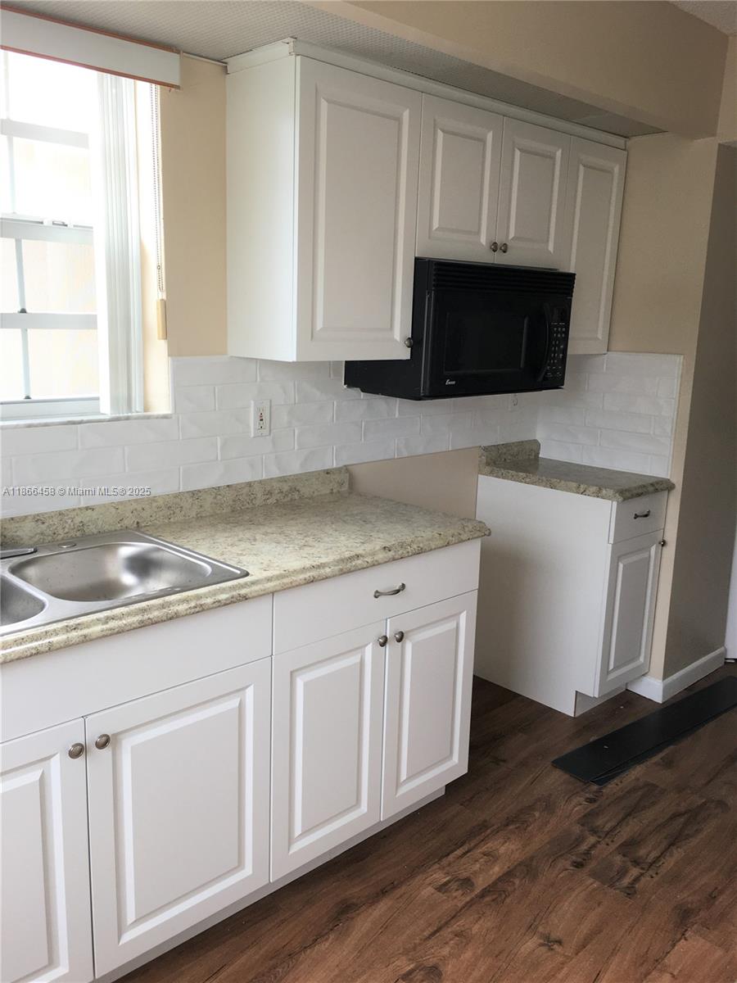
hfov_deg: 48.2
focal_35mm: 29
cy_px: 492
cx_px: 368
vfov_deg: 61.7
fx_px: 823
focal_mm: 4.15
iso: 32
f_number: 2.2
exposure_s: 1/60
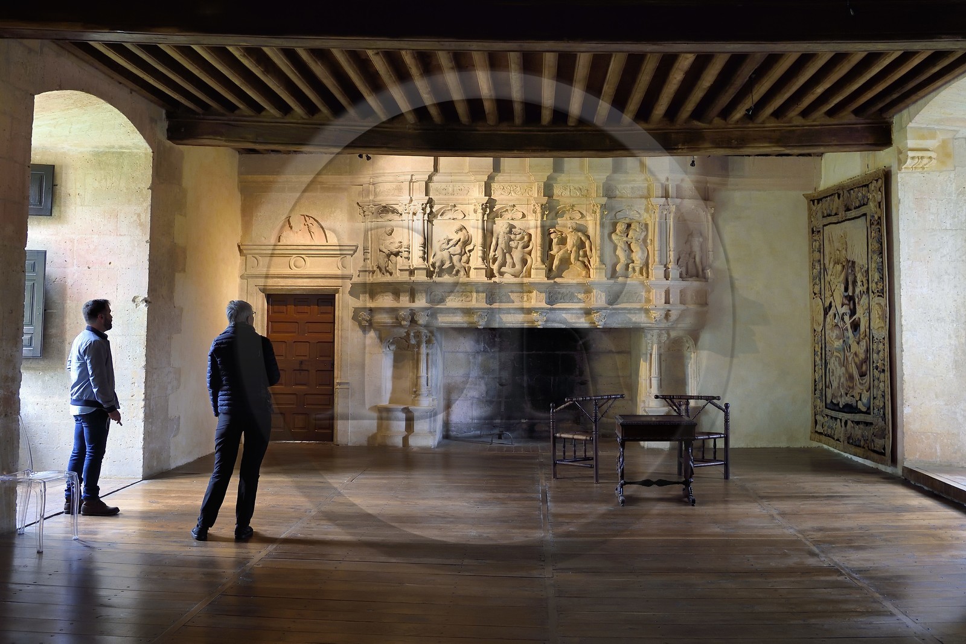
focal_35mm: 28
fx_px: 751
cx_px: 483
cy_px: 322
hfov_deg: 65.5
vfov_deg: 46.4
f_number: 7.1
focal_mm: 28
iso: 1600
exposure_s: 1/20
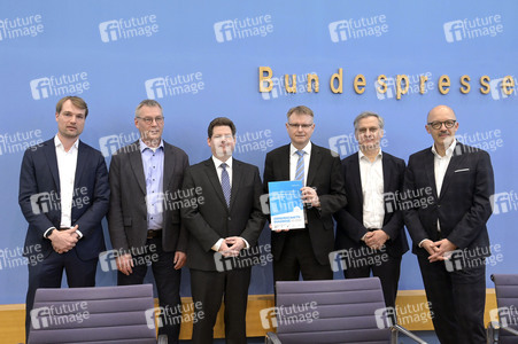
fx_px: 489
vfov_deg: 38.8
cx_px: 259
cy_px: 172
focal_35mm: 34
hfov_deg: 55.8
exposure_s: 1/320
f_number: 6.3
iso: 4000
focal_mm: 34
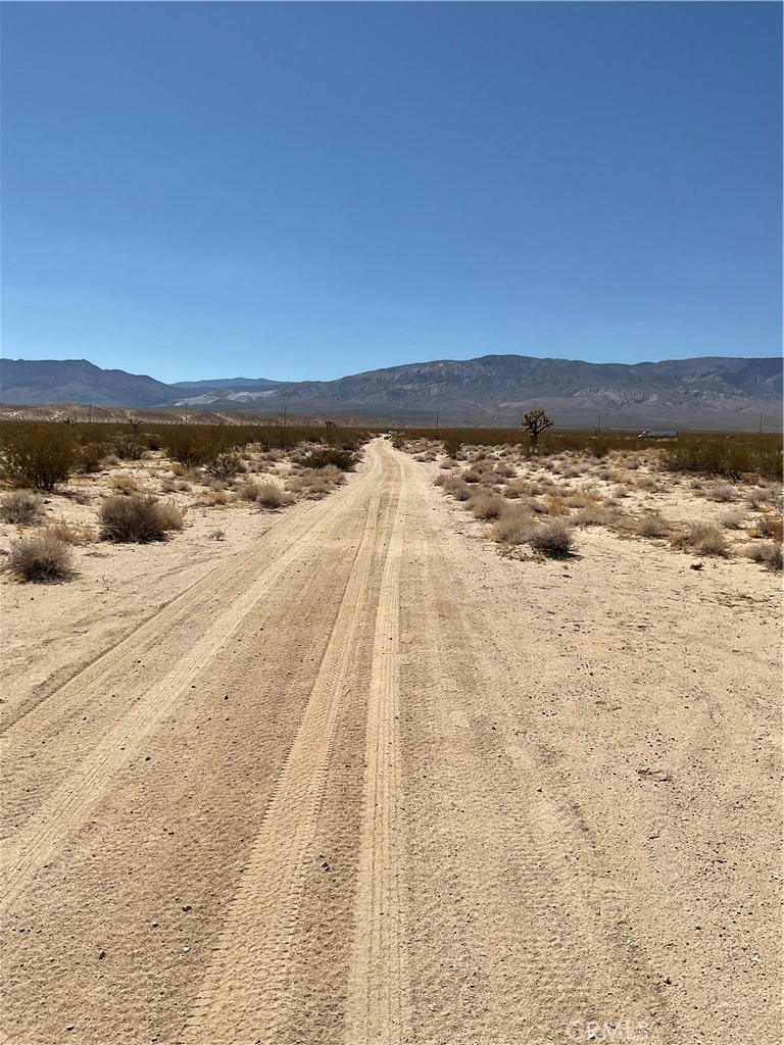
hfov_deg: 48.2
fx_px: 876
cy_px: 522
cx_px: 392
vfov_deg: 61.7
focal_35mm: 29
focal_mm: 3
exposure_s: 1/4785
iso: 20
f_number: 1.8
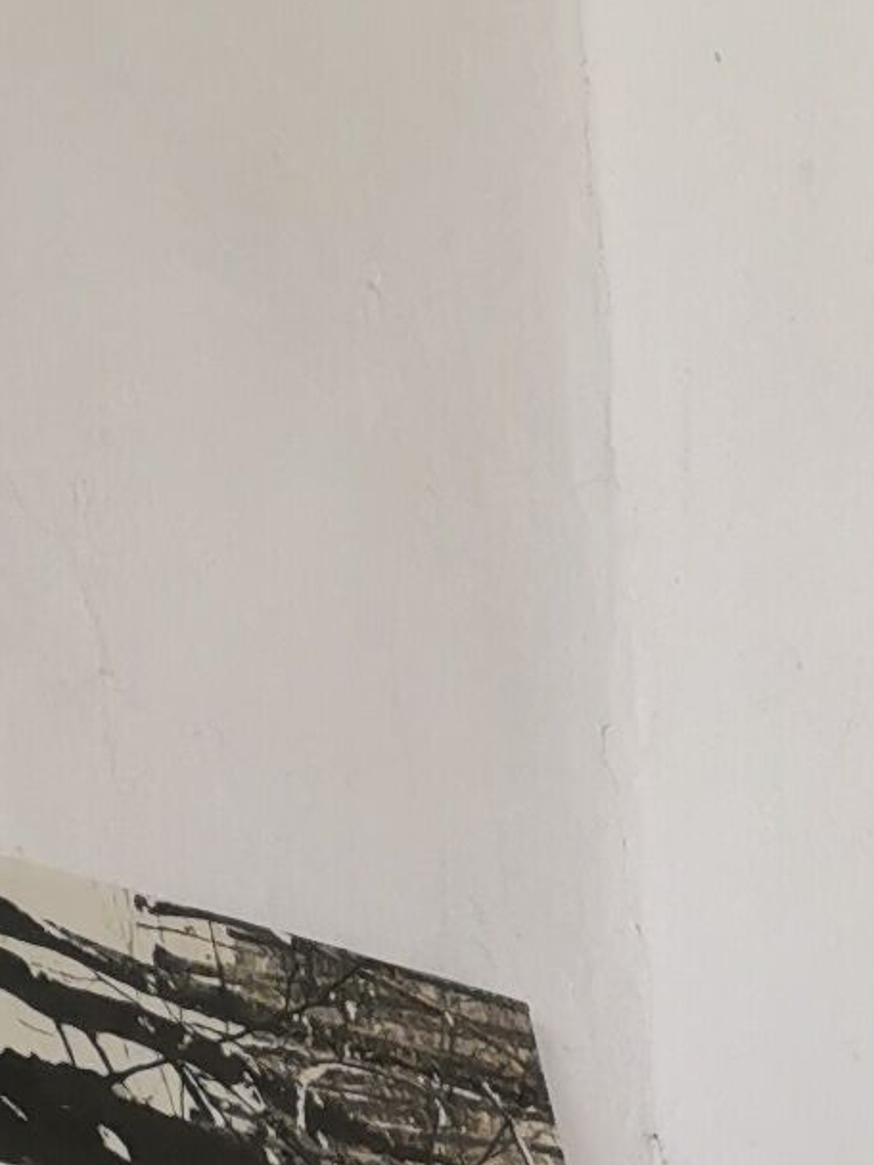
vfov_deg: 10.0
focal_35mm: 162
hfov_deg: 8.5
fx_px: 5454
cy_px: 3160
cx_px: 1957
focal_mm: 5.56
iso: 100
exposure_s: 1/120
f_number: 1.6
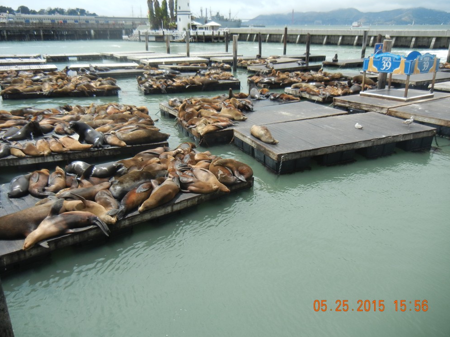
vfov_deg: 45.4
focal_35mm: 31
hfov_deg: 58.4
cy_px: 168
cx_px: 224
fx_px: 403
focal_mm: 5.4
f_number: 7
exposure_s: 1/326
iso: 160
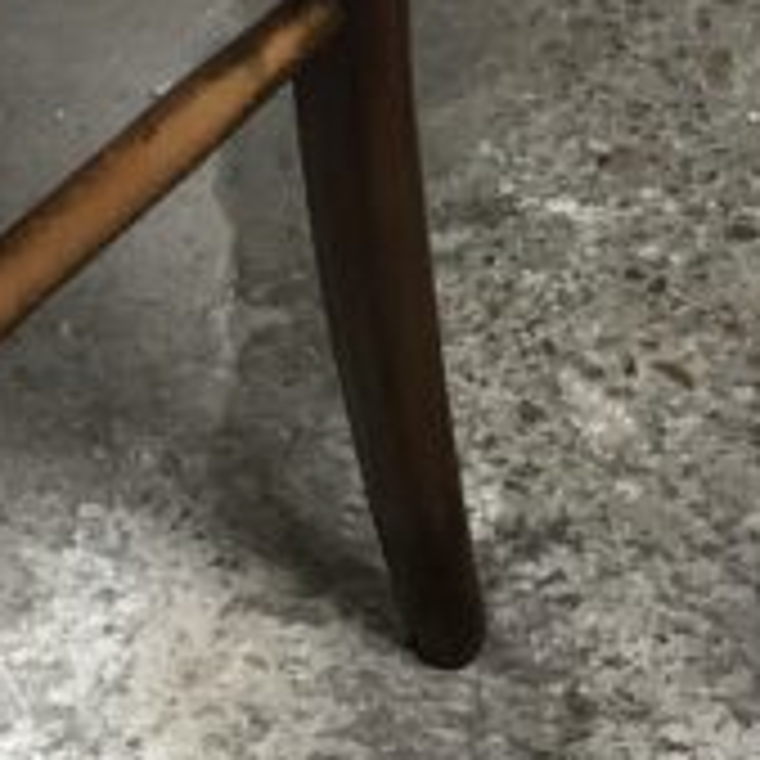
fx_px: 6930
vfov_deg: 6.1
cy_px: -764
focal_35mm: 279
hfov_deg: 6.2
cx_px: -333
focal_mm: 6
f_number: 2.4
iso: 100
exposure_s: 1/33
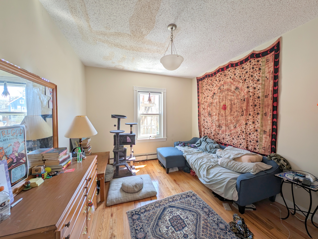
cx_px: 159
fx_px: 110
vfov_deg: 94.6
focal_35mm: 12
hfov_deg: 110.5
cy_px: 120
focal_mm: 2.23
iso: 46
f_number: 1.95
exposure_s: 1/114
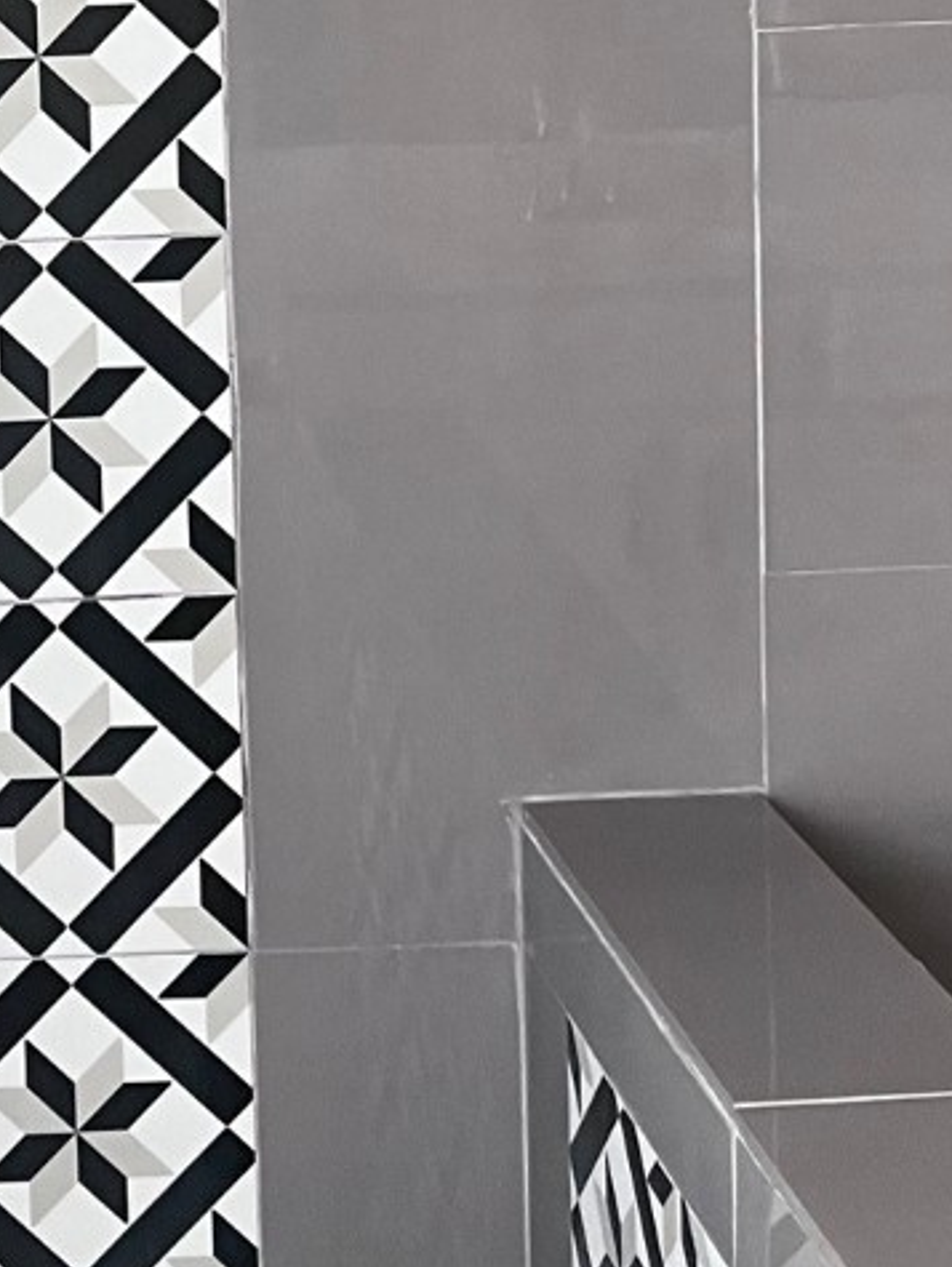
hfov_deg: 16.9
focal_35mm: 84
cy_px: 35
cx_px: -147
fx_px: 3076
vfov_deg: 22.5
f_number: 1.5
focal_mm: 5.7
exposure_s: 1/60
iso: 160
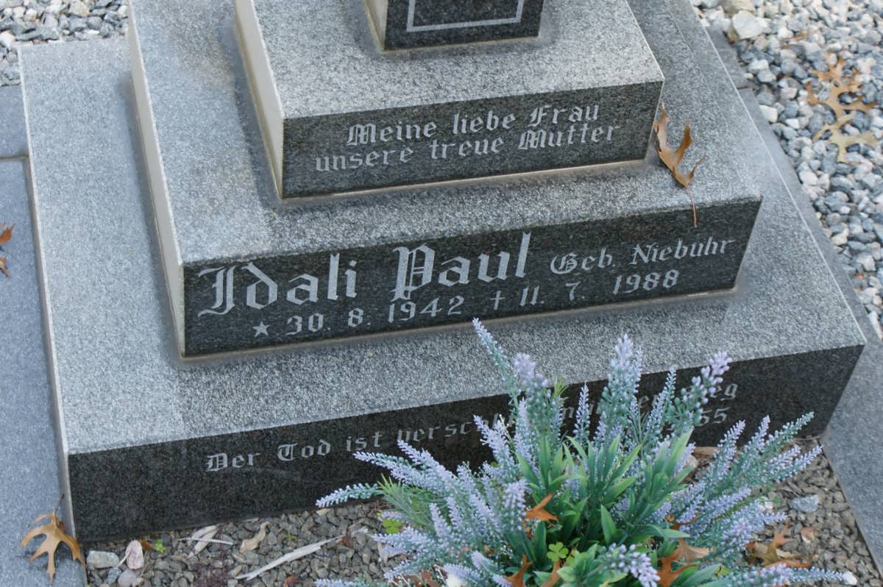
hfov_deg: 29.9
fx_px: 1654
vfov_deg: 20.1
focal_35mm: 68
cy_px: 294
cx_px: 442
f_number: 5.6
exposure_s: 1/80
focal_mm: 45
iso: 320
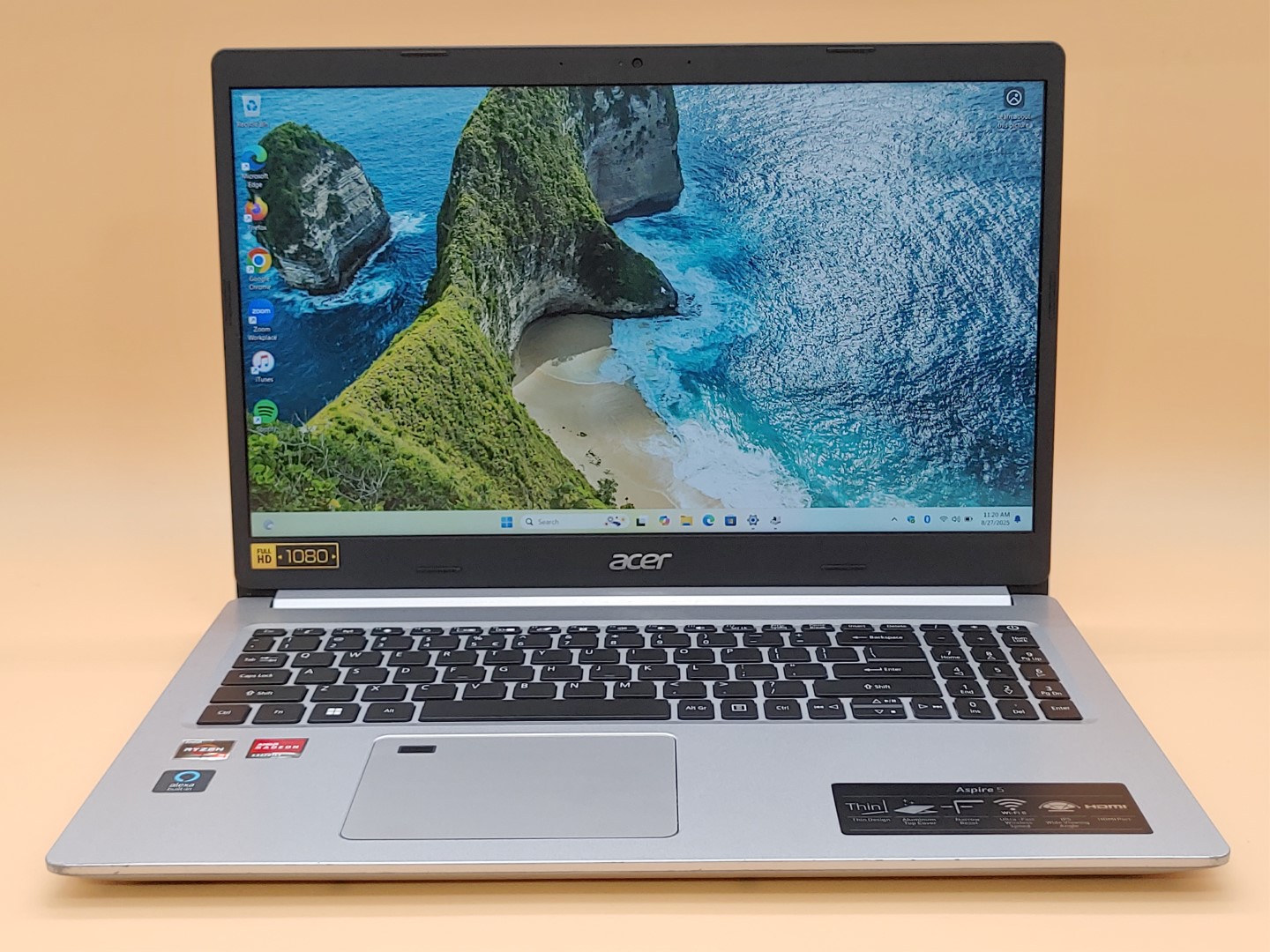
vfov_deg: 32.9
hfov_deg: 42.9
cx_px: 635
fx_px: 1614
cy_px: 476
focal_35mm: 44
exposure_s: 1/60
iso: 50
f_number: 1.8
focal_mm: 4.36
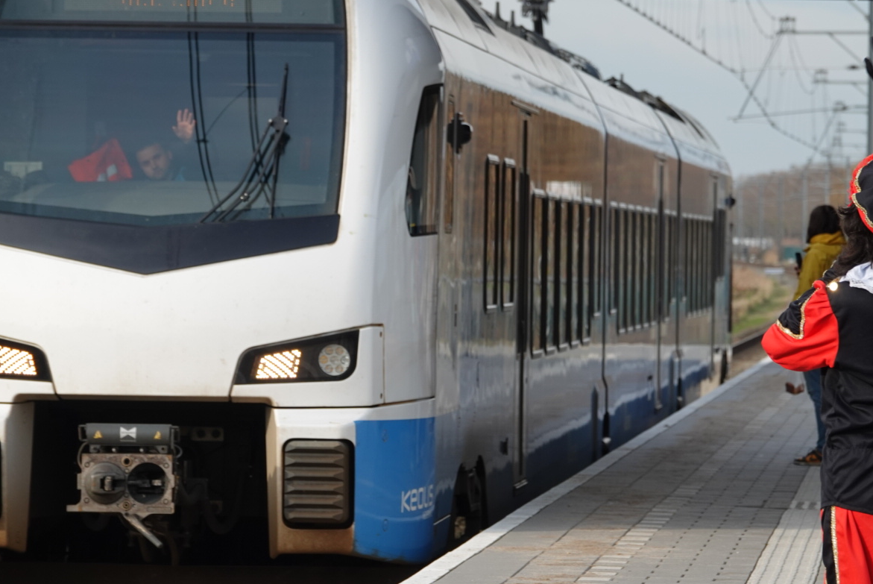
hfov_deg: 6.7
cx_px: 521
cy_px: 274
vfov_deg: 4.5
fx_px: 7402
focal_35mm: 305
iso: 100
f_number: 4
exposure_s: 1/400
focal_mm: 81.1
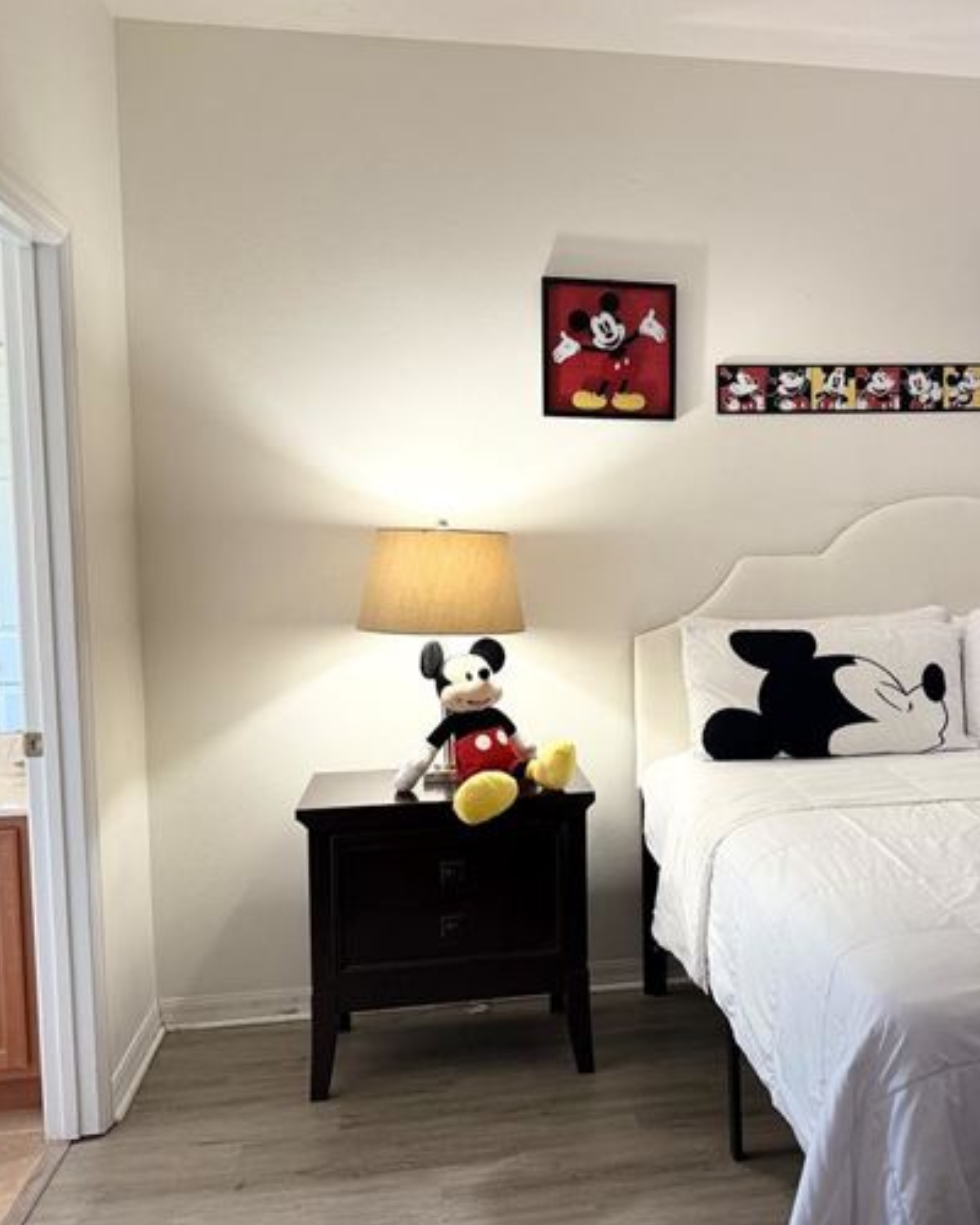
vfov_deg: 54.2
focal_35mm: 33
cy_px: 622
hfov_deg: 43.7
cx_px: 675
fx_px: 1196
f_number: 1.78
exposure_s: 1/60
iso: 200
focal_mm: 6.76
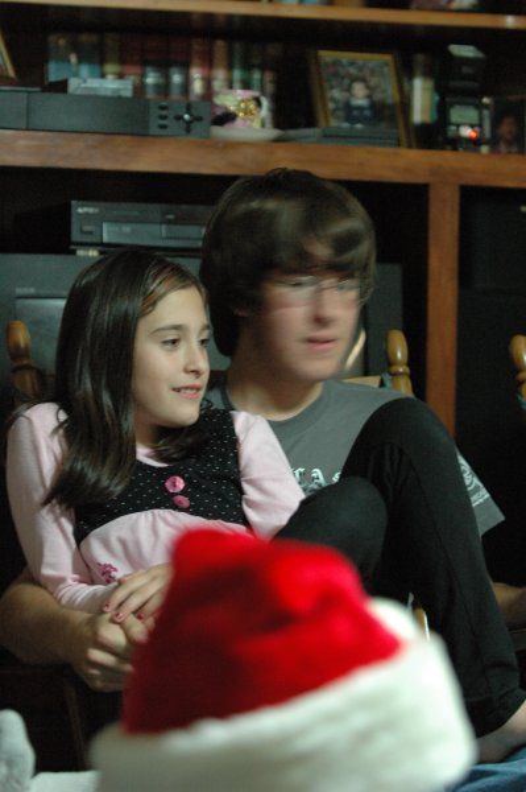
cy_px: 396
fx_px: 2569
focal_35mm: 117
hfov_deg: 11.7
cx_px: 263
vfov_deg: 17.5
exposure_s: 1/20
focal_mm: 78
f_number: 2.8
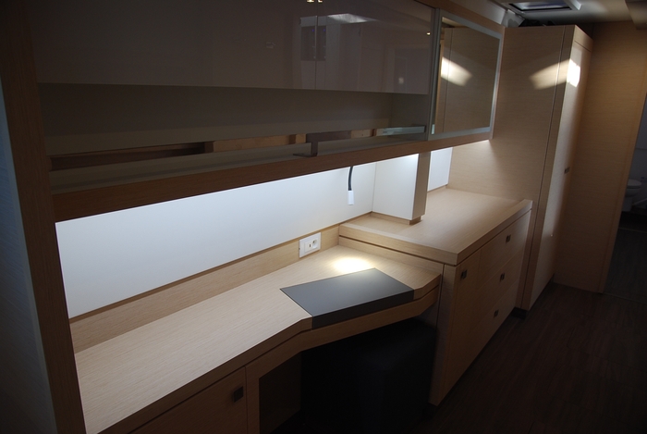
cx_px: 324
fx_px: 432
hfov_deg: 73.7
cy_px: 217
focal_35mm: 24
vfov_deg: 53.3
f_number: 3.5
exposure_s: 1/30
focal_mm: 16
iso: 220
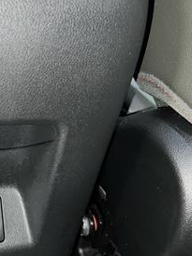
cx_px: -77
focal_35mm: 61
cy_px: 131
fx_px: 451
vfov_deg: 31.7
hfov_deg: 21.1
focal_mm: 5.7
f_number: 1.5
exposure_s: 1/4
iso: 50
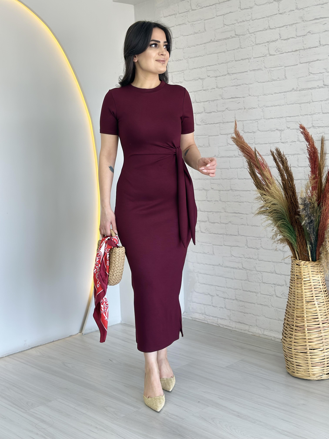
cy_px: 220
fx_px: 608
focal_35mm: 48
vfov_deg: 39.7
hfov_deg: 30.3
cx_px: 164
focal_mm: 6.86
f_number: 1.78
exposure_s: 1/100
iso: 64
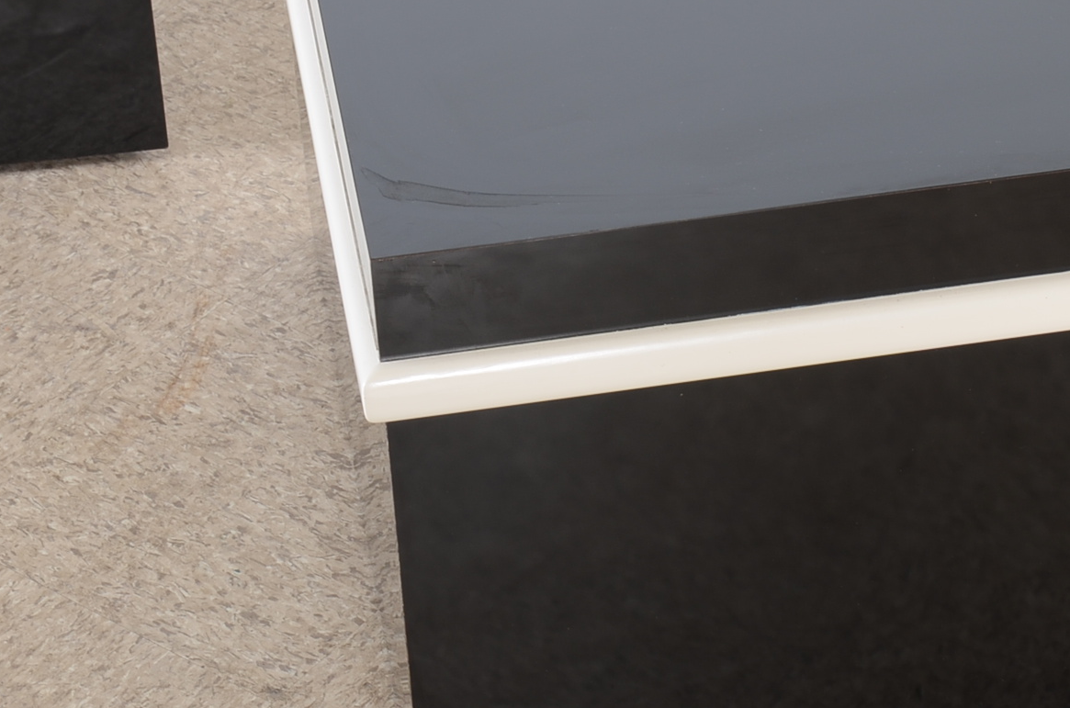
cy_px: 248
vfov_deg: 12.3
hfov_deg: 18.4
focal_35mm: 111
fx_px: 3293
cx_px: 625
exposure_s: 1/160
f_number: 10
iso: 125
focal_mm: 35
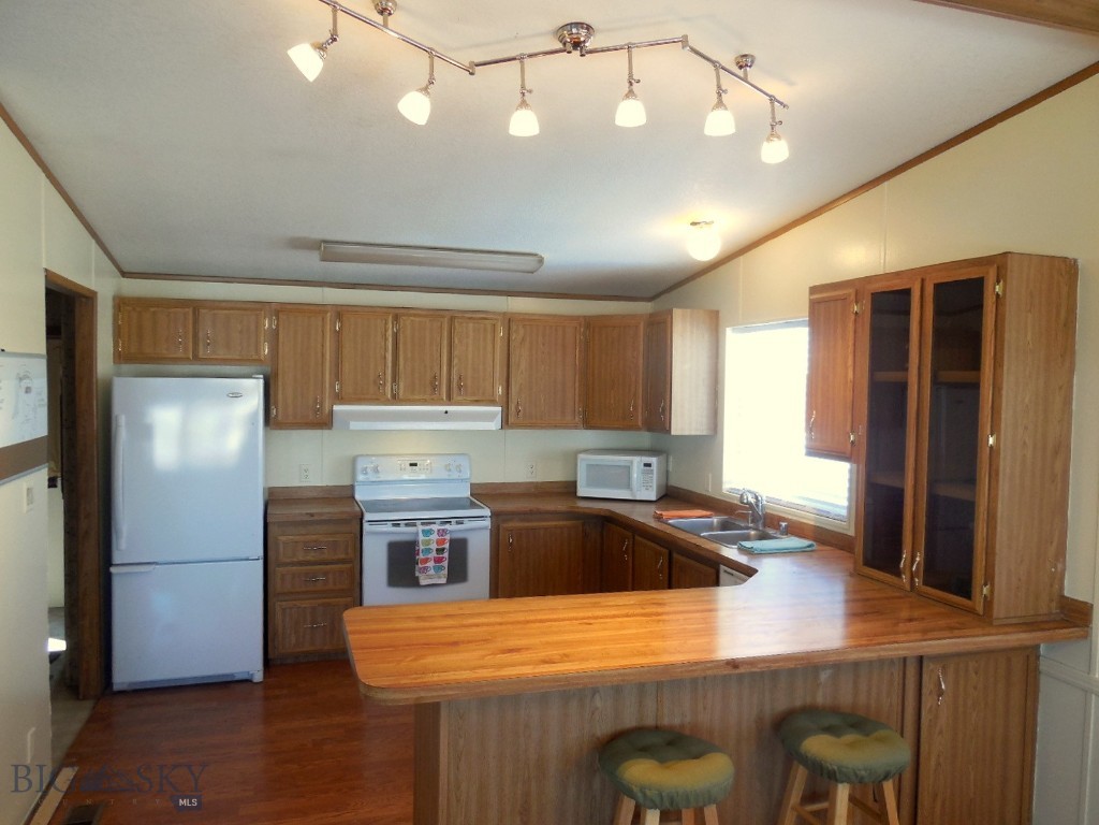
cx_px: 550
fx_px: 794
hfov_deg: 69.4
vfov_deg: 54.9
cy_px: 412
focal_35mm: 25
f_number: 3.1
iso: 125
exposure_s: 1/30
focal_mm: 4.5
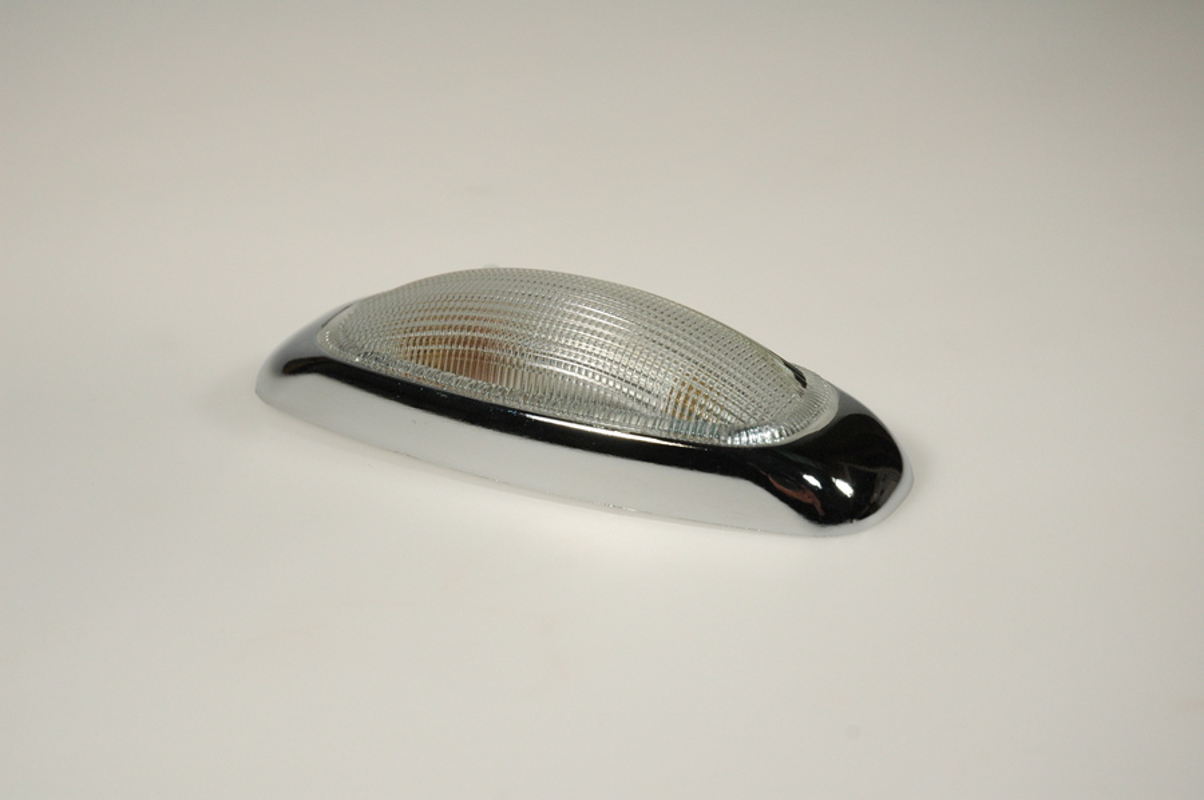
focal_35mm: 75
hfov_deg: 27.0
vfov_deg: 18.1
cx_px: 602
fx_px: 2506
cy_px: 400
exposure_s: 1/160
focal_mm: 50
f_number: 9
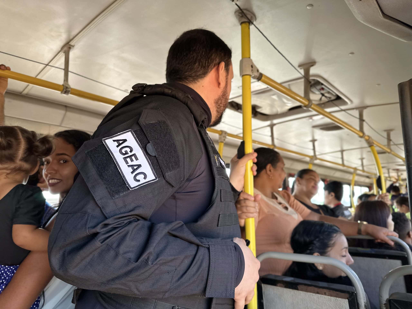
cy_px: 154
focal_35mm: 24
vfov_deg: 56.8
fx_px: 286
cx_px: 206
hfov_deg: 71.6
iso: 64
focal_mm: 6.86
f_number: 1.78
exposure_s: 1/206
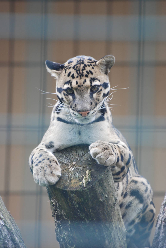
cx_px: 83
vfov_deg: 5.1
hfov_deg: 3.4
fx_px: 2793
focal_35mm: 405
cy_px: 124
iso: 400
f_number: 5.6
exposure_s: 1/100
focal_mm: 270
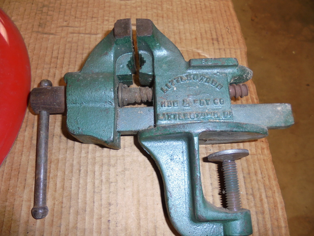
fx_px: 236
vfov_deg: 53.1
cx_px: 157
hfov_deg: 67.3
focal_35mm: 26
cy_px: 118
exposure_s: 1/30
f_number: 3.5
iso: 100
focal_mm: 4.6
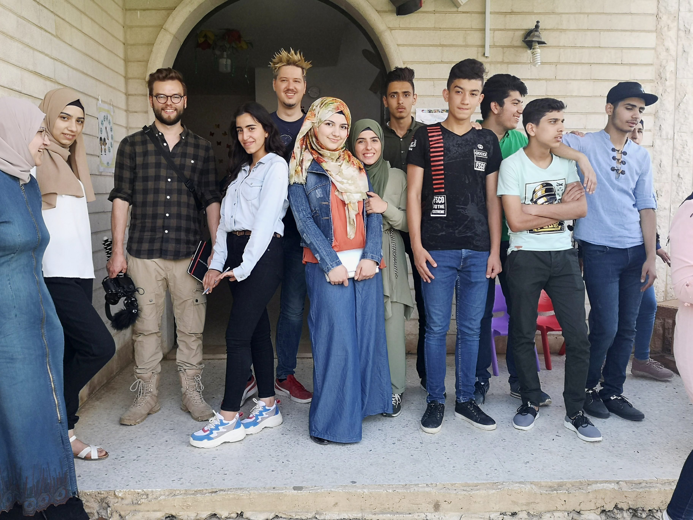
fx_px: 661
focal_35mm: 33
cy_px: 260
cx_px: 346
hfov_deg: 55.4
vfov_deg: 42.9
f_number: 1.8
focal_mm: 3.95
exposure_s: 1/194
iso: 50
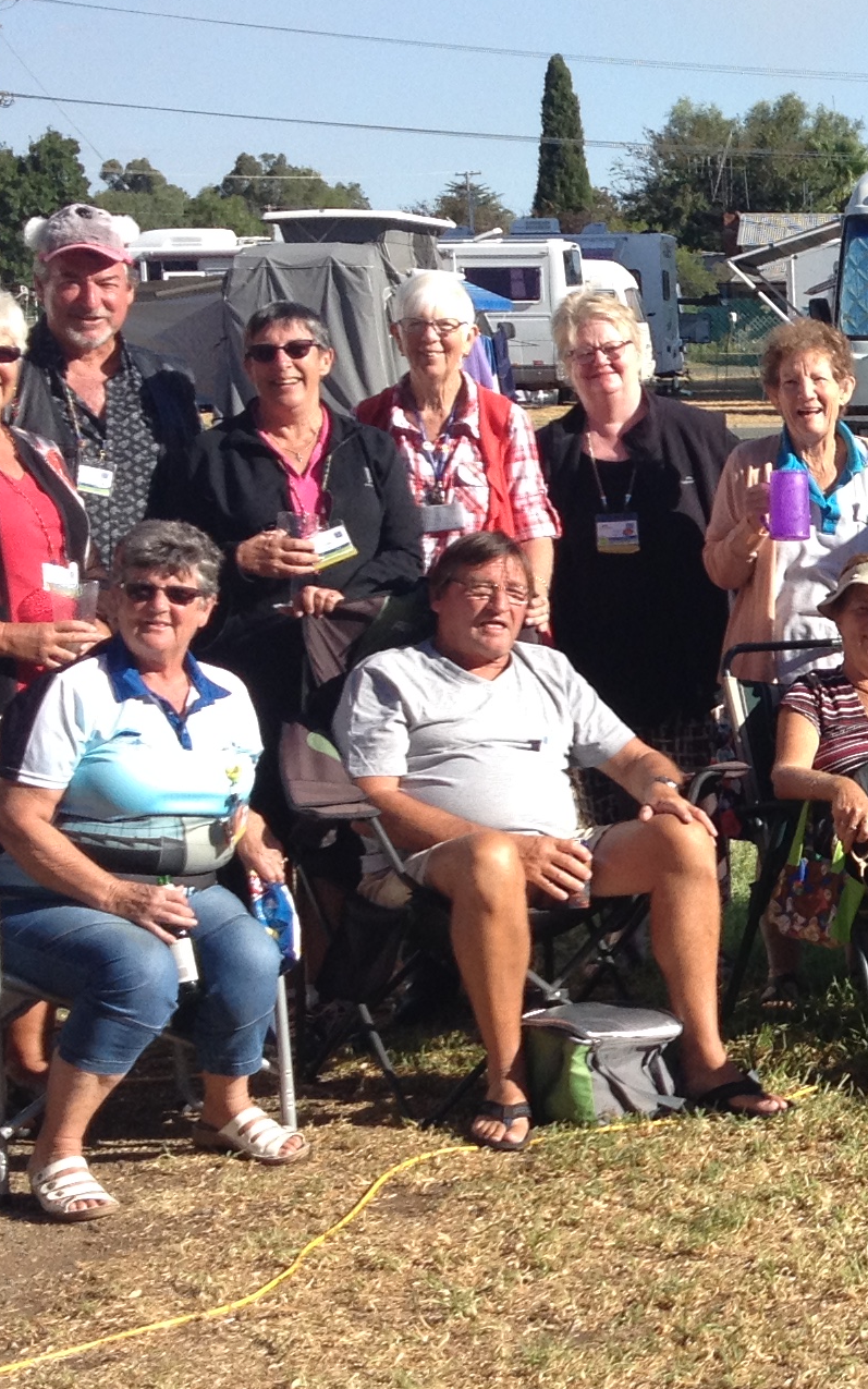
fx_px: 3595
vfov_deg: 21.9
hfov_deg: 12.9
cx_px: 1398
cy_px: 742
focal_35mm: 95
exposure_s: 1/1151
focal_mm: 4.28
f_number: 2.4
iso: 50
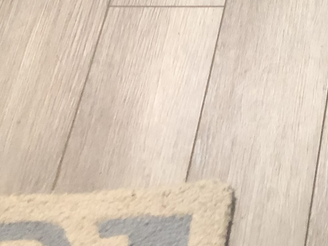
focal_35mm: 109
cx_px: 592
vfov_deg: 12.8
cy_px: -135
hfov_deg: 15.5
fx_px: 1033
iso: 100
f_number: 1.8
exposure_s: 1/6
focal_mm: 3.99
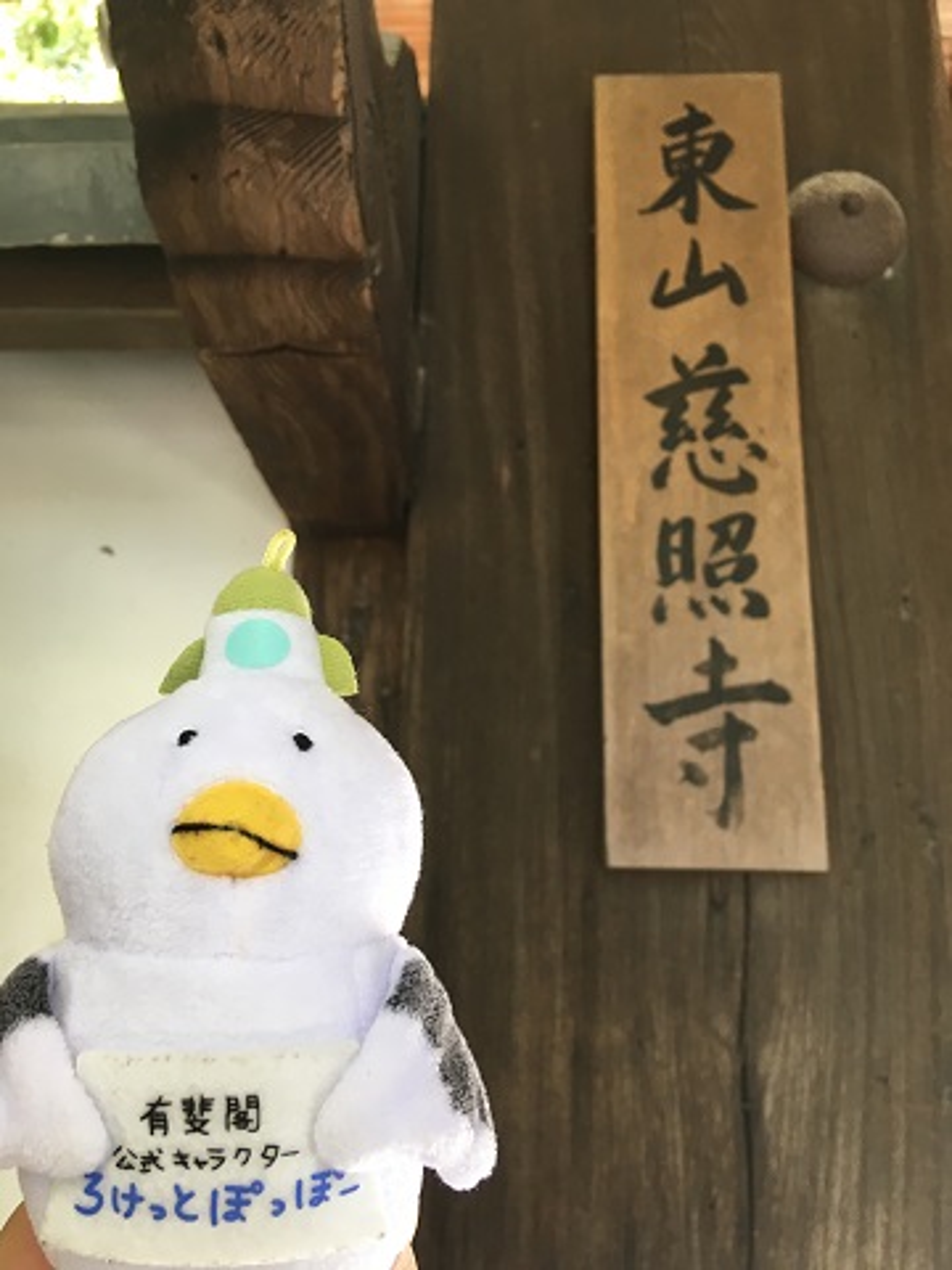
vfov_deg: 61.7
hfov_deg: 48.2
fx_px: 1063
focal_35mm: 29
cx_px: 476
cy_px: 635
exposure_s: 1/40
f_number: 2.2
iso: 25
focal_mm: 4.15
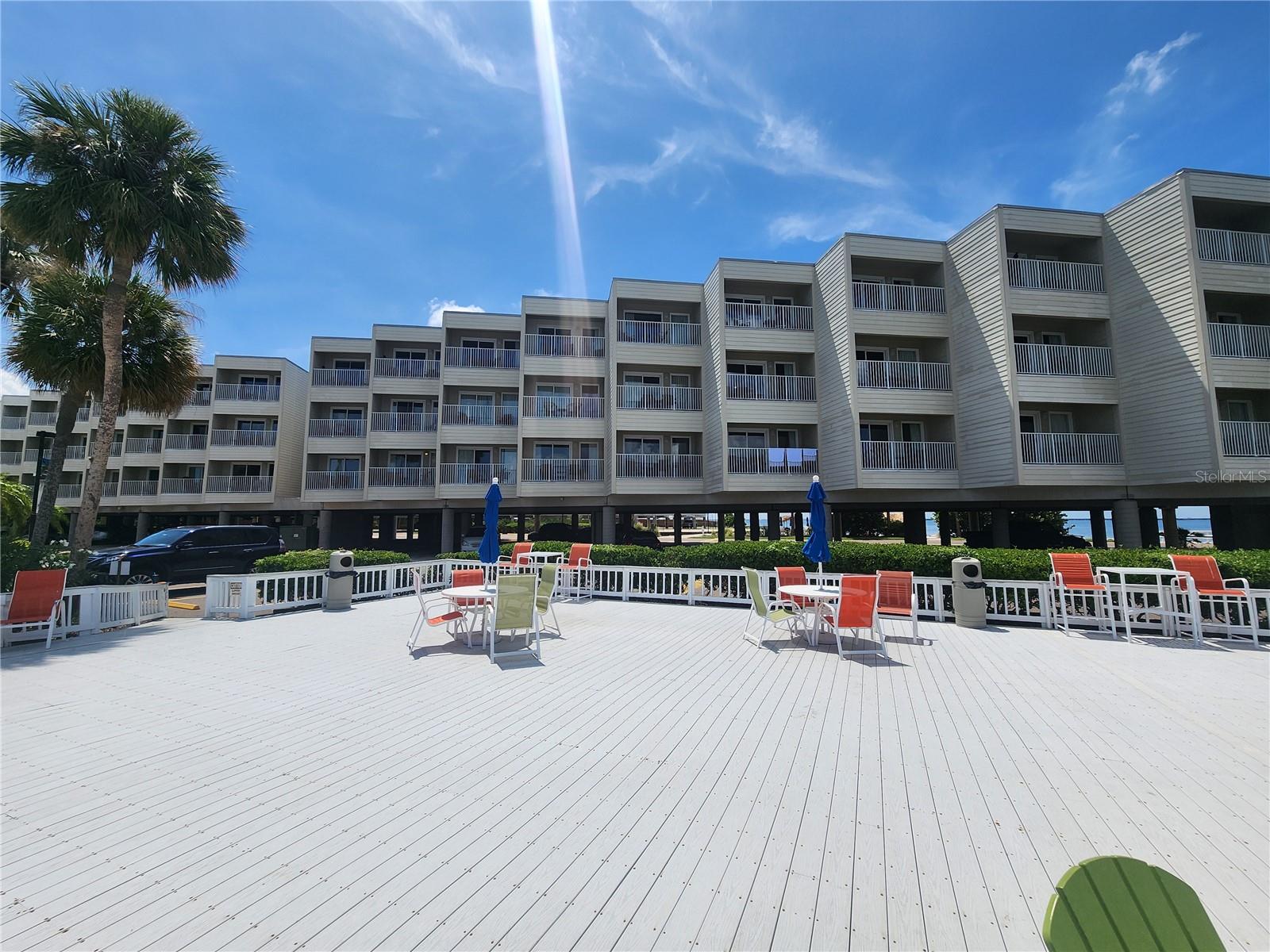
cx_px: 635
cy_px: 476
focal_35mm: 13
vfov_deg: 89.9
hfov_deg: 106.2
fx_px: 477
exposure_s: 1/3892
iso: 50
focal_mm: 2.2
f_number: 2.2
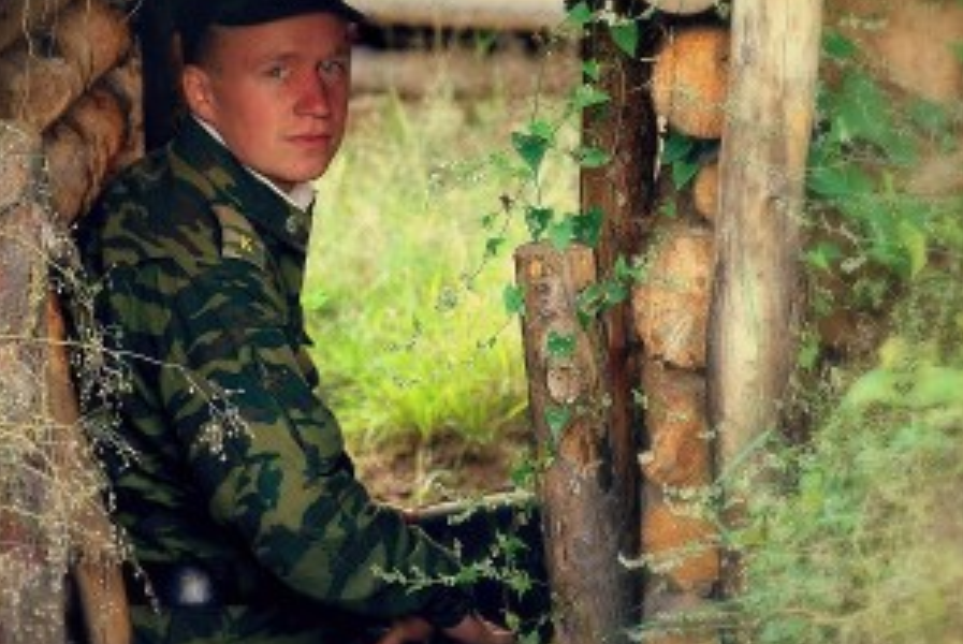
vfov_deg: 6.8
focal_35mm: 203
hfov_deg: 10.1
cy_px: 288
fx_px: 5435
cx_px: 329
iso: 200
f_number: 5.6
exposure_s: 1/25
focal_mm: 90
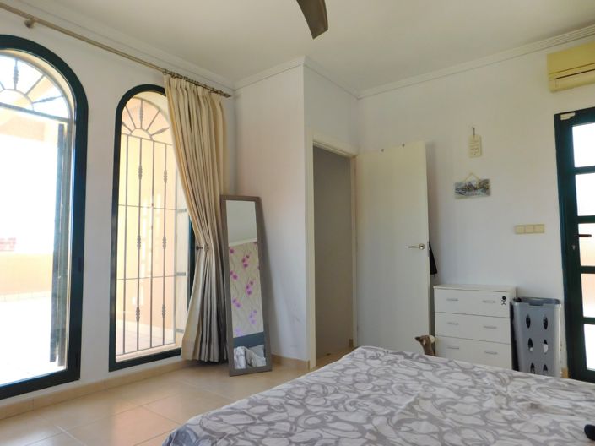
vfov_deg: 58.8
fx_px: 395
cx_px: 298
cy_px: 223
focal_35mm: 23
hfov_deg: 74.0
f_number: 3
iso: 125
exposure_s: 1/200
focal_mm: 4
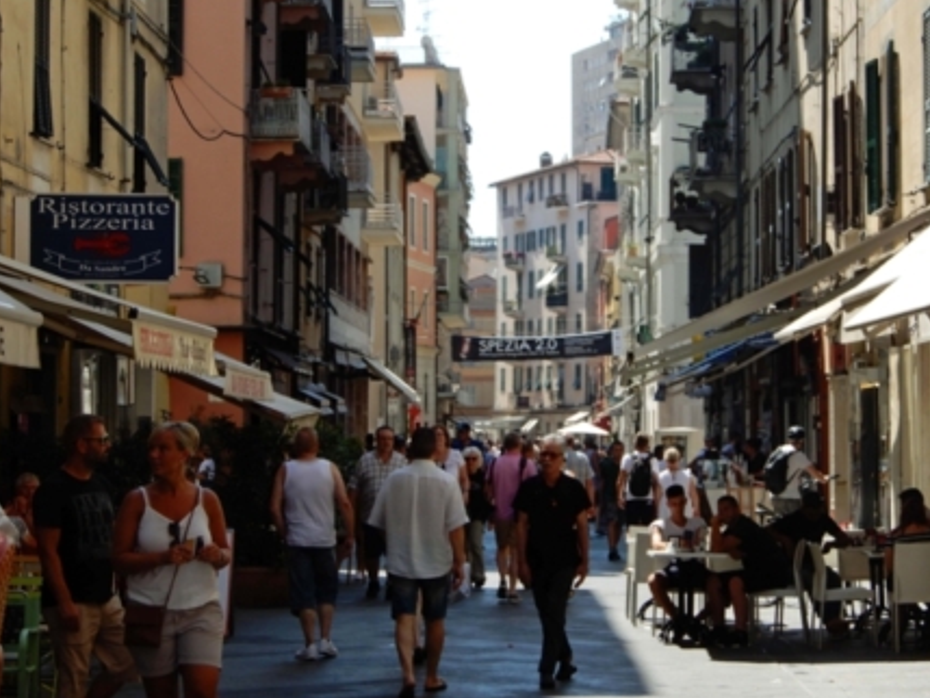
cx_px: 488
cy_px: 322
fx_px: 2660
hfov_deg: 19.8
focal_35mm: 99
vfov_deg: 14.9
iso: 80
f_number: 5
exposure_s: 1/320
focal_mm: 15.2
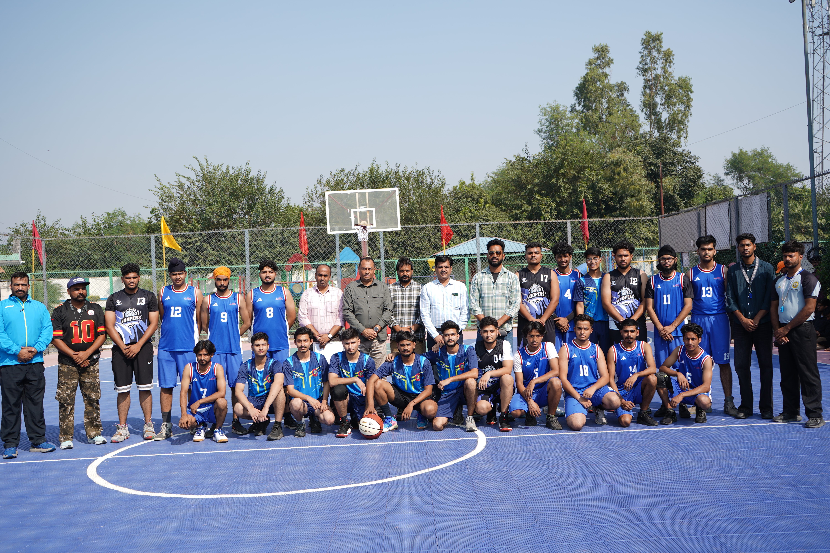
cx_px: 415
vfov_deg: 37.9
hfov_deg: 54.4
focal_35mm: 35
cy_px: 276
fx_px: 807
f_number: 6.3
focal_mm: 35
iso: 50
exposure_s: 1/160
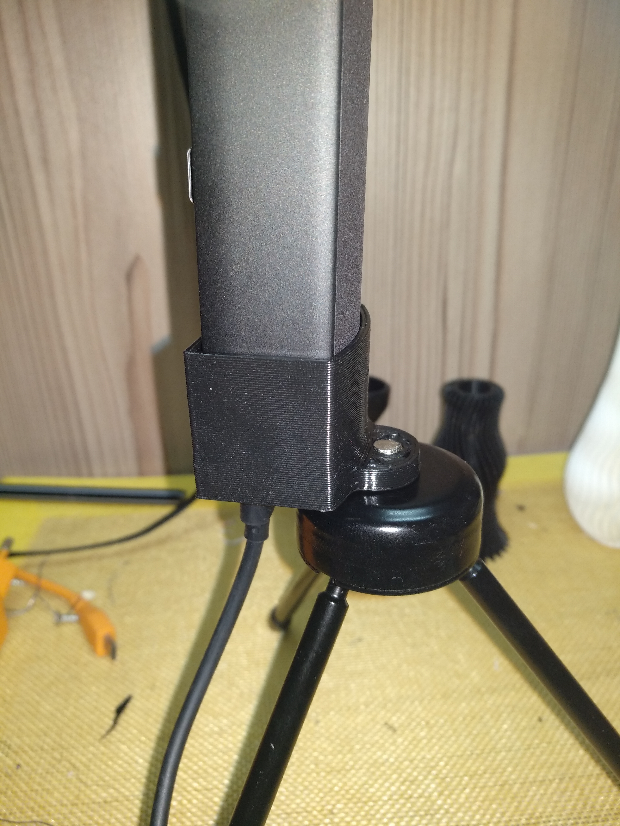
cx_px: 310
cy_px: 413
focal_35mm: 22
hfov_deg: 61.1
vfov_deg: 76.4
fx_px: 525
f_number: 2.2
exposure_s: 1/50
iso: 320
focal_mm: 3.81
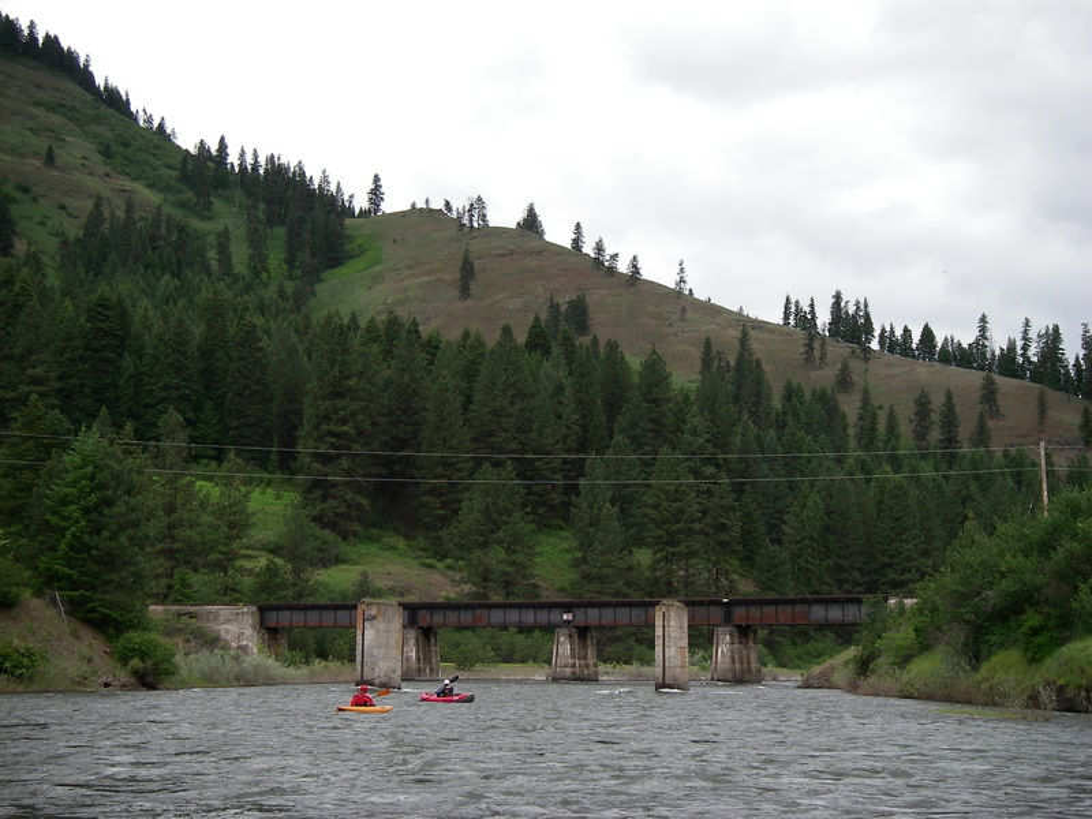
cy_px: 410
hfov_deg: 30.7
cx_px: 546
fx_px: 1987
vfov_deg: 23.3
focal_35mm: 63
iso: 64
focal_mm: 10.5
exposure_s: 1/250
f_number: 3.7
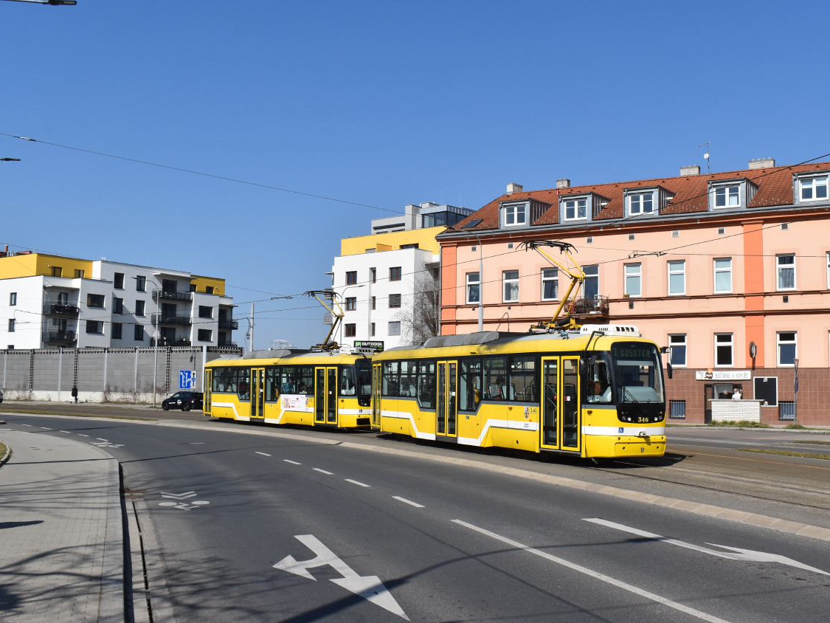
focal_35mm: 40
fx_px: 959
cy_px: 311
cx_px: 471
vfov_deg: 36.0
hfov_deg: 46.7
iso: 200
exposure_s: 1/500
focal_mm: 24
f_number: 11
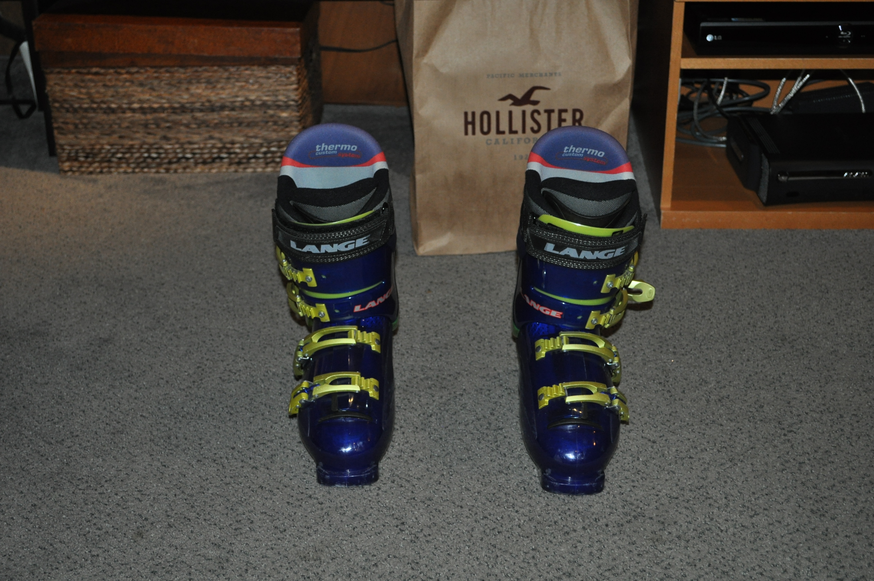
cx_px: 437
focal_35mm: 52
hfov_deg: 37.9
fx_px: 1273
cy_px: 290
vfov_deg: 25.7
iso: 800
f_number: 5
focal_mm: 35
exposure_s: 1/60
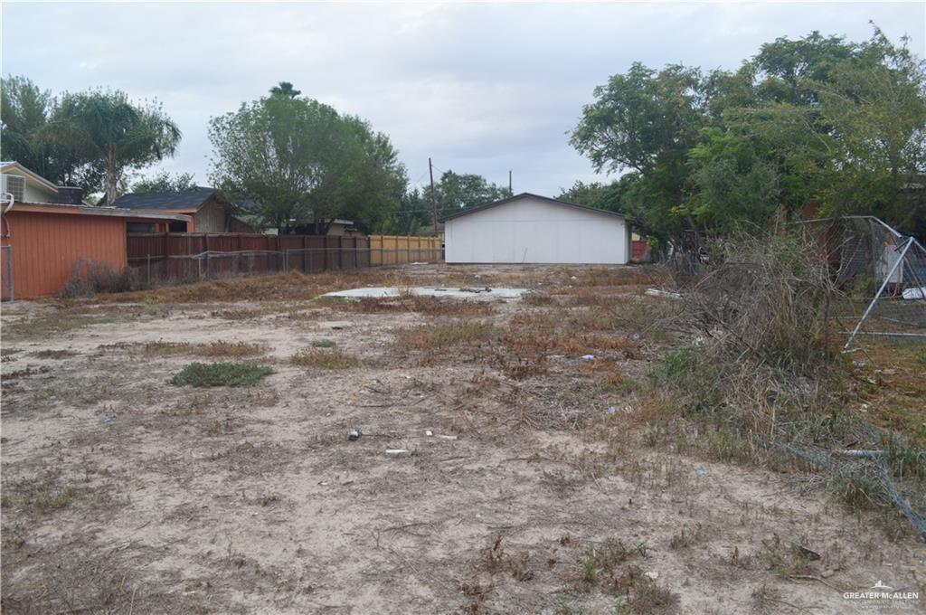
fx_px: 694
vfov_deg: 47.8
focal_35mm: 27
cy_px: 308
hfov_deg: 67.4
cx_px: 463
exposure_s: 1/40
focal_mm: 18
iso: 400
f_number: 7.1
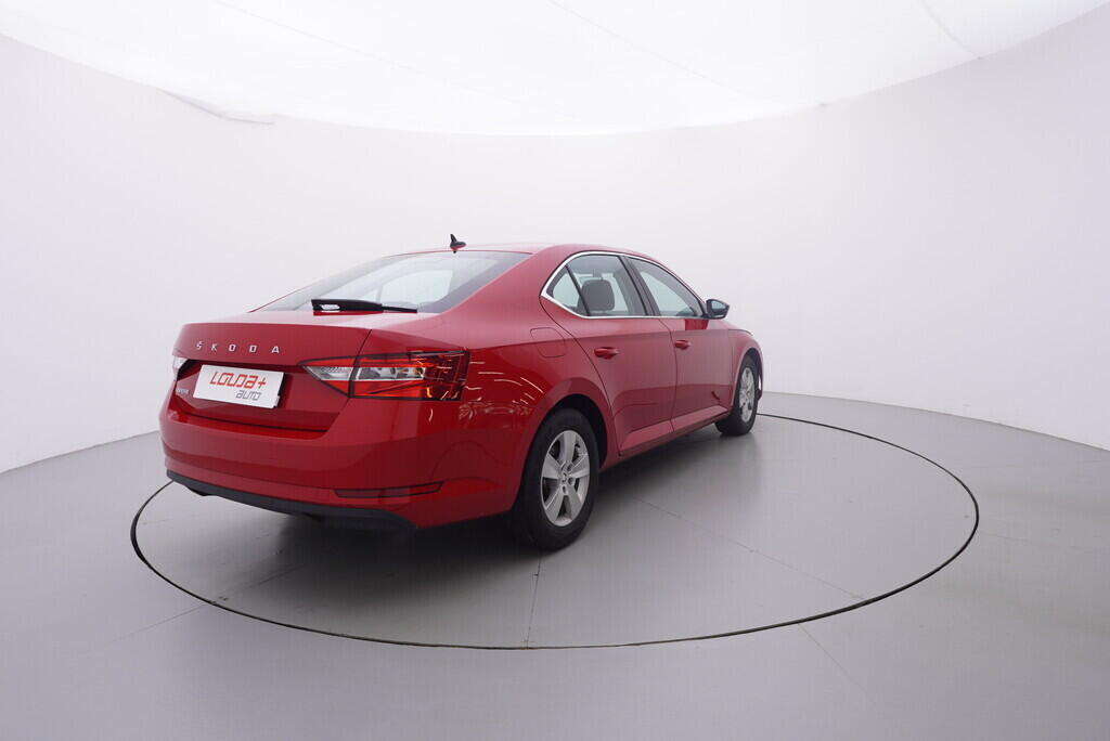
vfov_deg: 56.2
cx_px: 555
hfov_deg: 77.3
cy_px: 370
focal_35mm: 22
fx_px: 694
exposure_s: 1/80
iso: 200
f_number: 5
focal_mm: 15
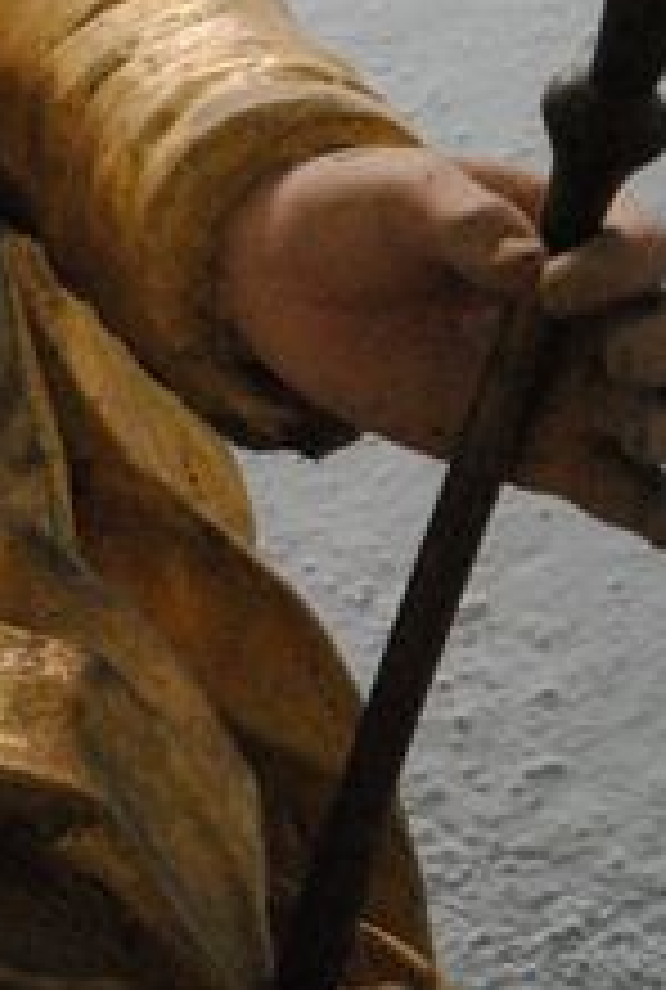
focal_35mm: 334
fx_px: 9210
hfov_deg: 4.1
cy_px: -338
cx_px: -351
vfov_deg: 6.1
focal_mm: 70
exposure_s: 1/80
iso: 1600
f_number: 5.3
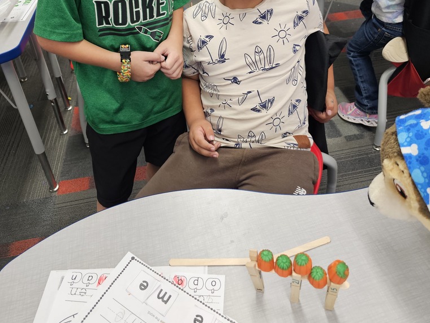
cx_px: 217
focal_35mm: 31
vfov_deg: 42.8
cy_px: 52
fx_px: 385
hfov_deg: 58.4
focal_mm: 6.3
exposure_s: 1/120
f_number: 1.7
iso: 250
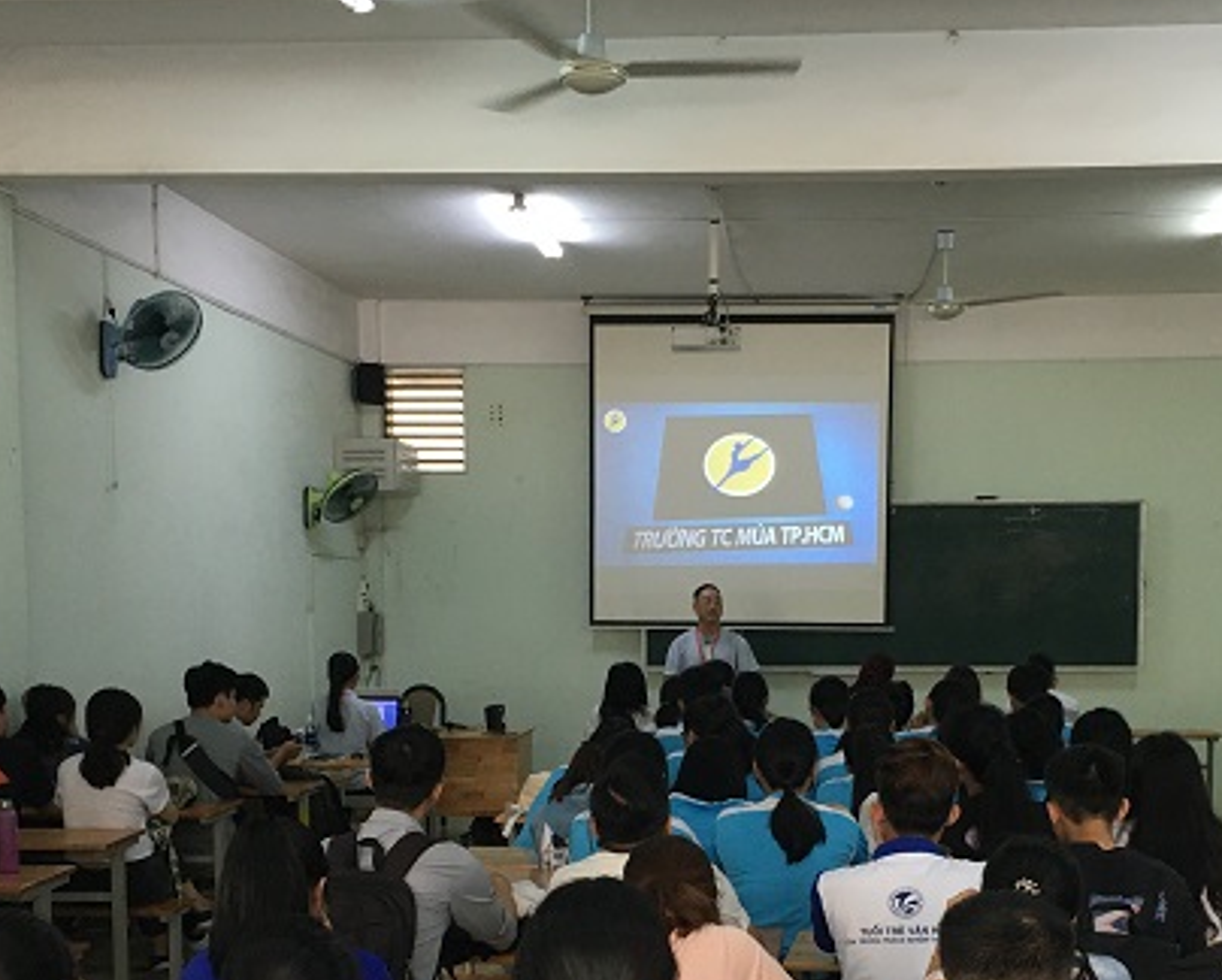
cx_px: 720
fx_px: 1774
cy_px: 758
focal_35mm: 49
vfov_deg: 30.3
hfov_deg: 37.9
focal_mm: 4.15
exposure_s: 1/33
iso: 64
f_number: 2.2
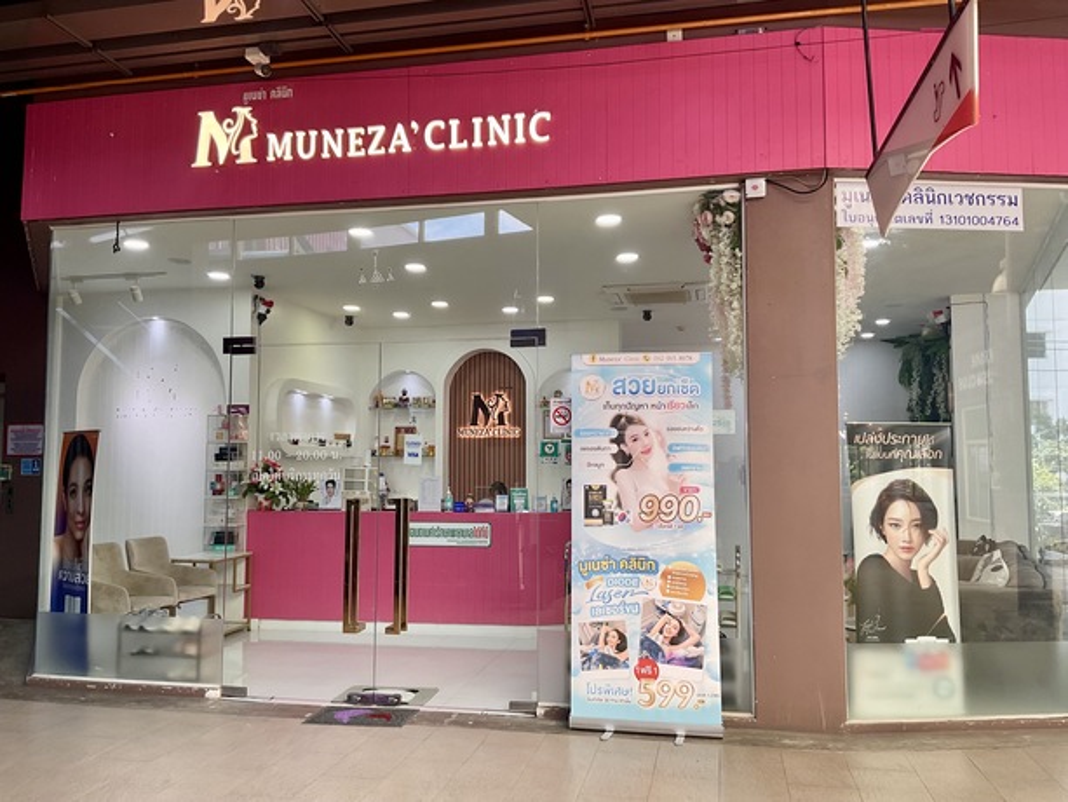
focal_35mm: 29
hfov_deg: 61.6
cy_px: 401
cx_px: 534
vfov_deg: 48.2
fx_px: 895
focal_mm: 3
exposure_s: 1/120
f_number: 1.8
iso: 25
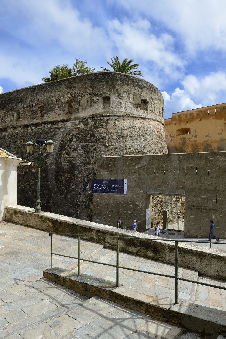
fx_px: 226
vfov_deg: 73.8
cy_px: 170
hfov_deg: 53.1
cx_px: 113
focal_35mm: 24
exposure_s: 1/250
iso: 200
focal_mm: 24
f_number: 13
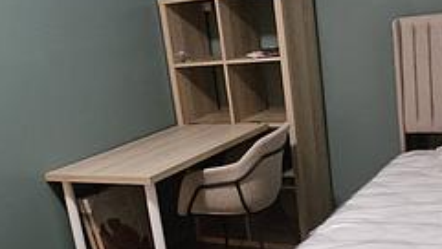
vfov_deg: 25.5
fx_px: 551
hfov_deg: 43.2
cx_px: 284
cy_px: 146
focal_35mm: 47
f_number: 2.2
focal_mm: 2.2
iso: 1000
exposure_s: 1/25
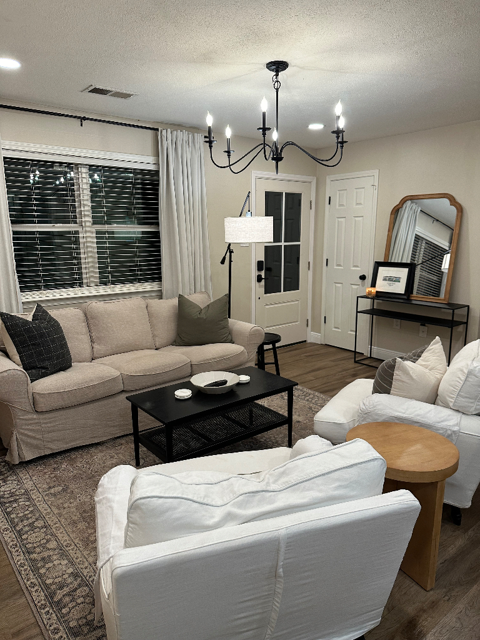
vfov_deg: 71.6
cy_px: 320
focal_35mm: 24
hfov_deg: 56.8
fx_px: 444
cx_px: 240
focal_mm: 6.86
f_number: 1.78
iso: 200
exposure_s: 1/120
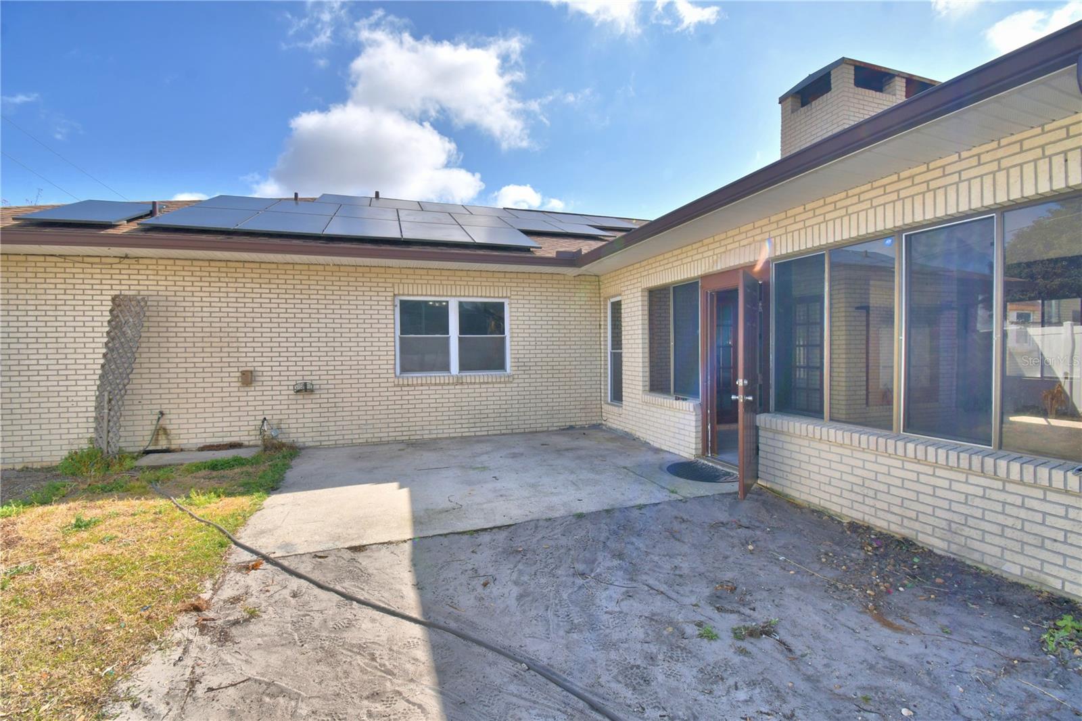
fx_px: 451
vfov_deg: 77.3
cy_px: 360
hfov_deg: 100.4
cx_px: 541
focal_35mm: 15
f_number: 10
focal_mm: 10
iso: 100
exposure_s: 1/250
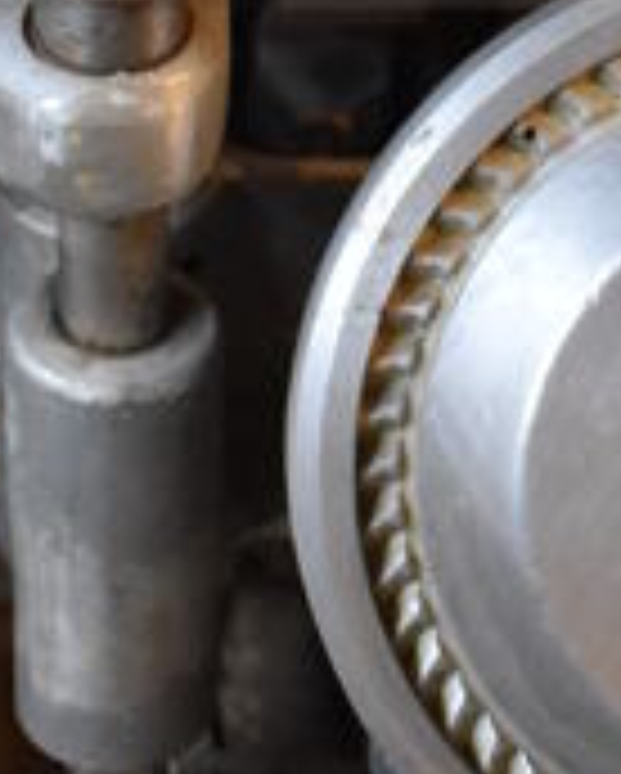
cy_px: -227
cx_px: 230
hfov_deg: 7.7
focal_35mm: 201
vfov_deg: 9.4
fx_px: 4621
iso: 1600
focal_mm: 27
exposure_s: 1/125
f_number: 4
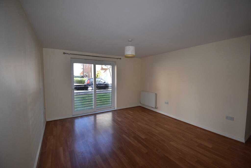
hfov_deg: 100.4
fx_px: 105
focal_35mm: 15
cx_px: 126
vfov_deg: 77.3
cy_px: 84
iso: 400
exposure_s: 1/200
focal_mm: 10
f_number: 5
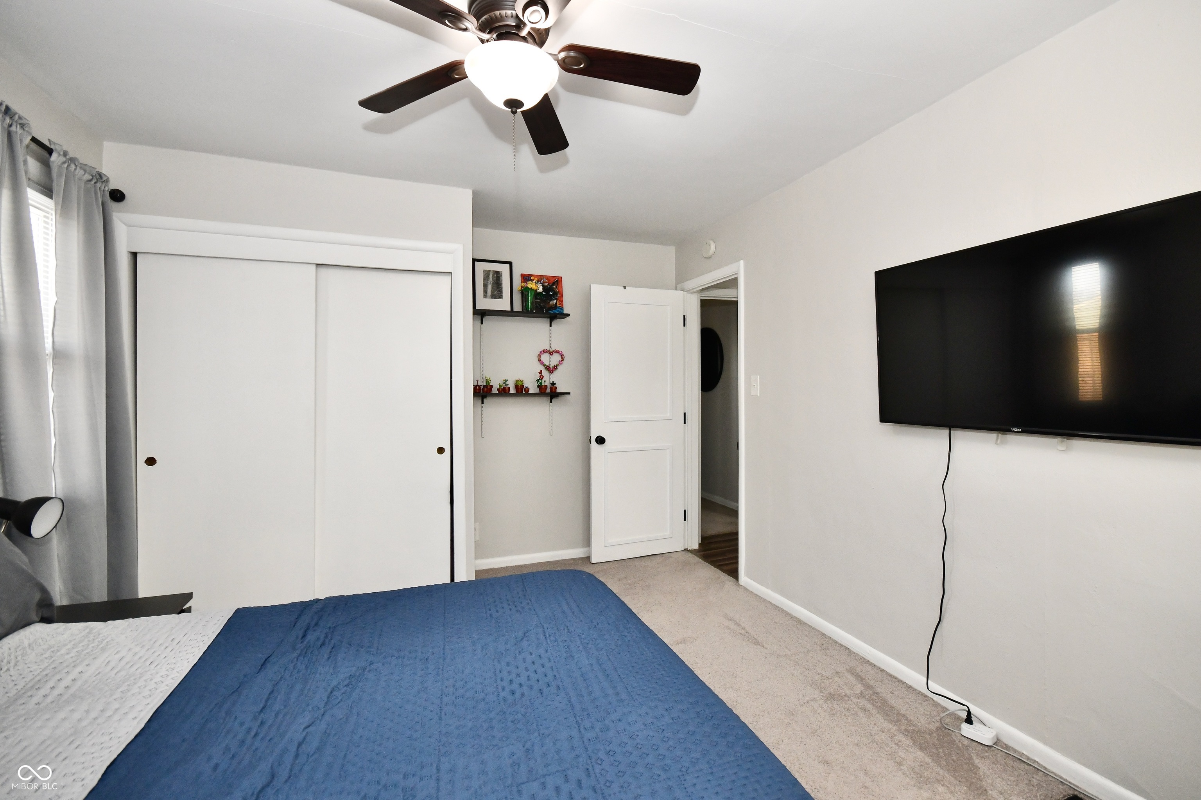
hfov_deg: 100.4
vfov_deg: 77.3
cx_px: 600
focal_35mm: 15
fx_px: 500
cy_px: 400
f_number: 6.3
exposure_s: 1/60
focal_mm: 10
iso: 640
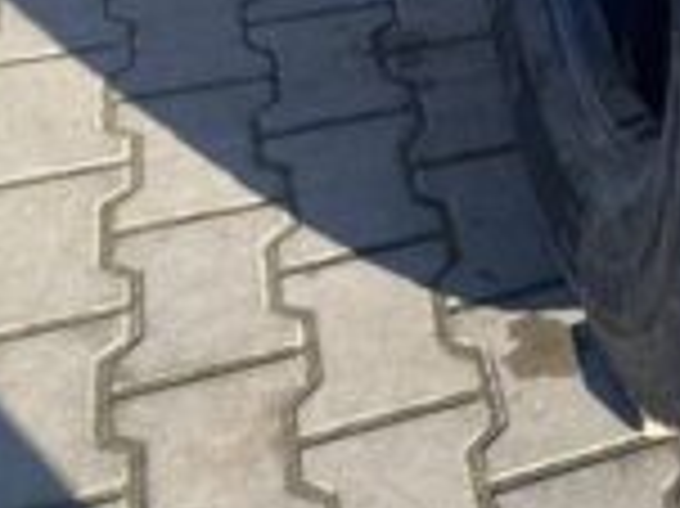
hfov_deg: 22.9
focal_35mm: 74
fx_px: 1453
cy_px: -178
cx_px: 928
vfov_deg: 18.3
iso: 32
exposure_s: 1/662
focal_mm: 4.25
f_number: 1.8
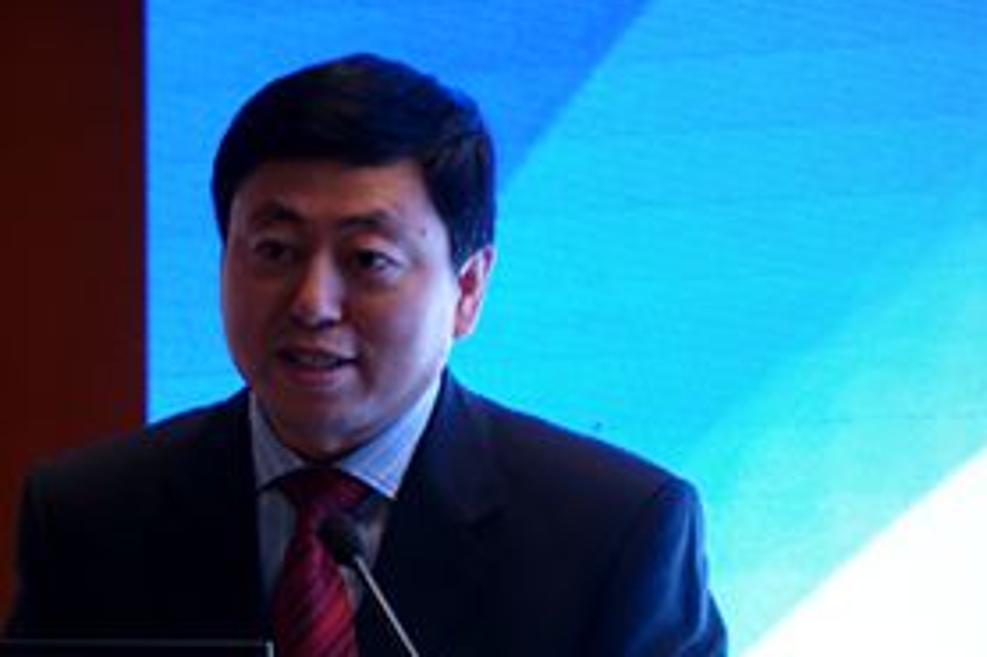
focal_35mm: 323
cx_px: 50
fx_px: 8850
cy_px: 632
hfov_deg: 6.4
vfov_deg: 4.2
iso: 800
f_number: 2.8
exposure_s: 1/160
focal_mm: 60.99
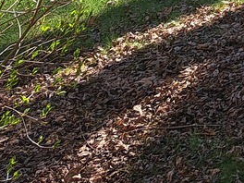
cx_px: 555
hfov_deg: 12.4
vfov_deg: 10.2
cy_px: -209
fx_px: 923
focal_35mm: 131
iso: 50
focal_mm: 5.23
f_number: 1.8
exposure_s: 1/600
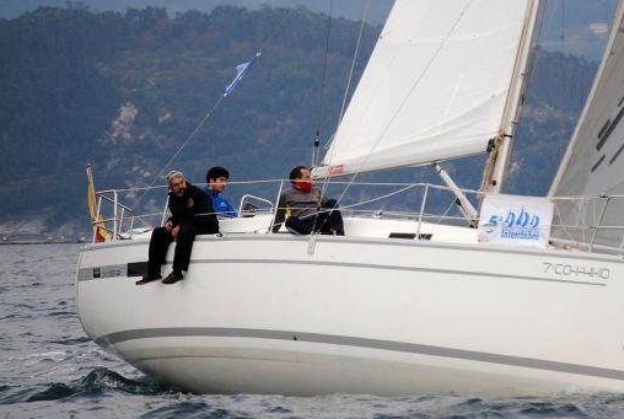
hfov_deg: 5.3
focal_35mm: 390
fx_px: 6770
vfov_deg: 3.5
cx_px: 400
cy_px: 151
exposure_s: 1/500
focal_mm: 165
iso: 220
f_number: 5.3
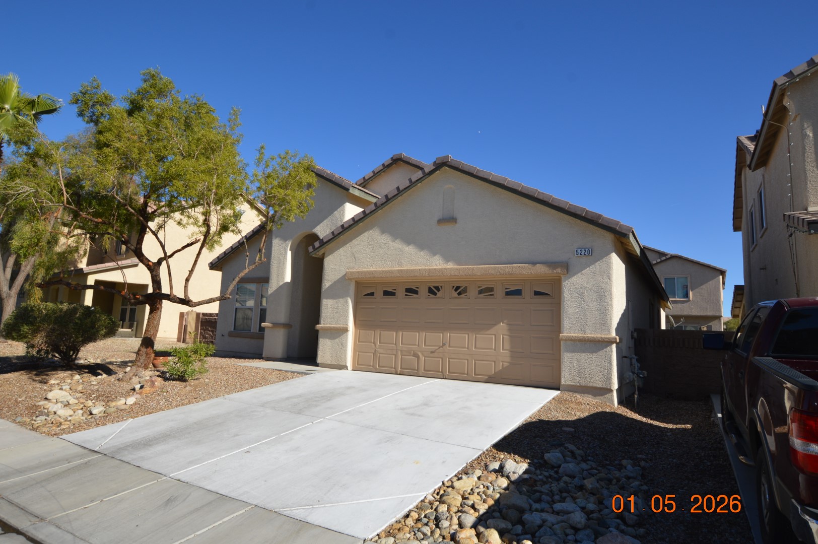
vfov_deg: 59.4
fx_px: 477
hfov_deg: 81.2
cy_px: 272
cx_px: 409
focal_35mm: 21
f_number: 10
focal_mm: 14
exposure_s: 1/200
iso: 100
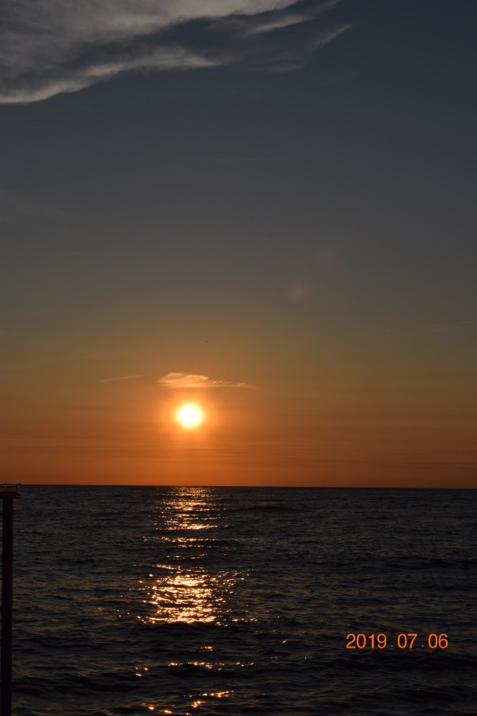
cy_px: 358
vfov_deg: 33.4
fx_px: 1192
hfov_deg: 22.6
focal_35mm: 60
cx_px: 238
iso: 200
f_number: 14
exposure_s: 1/800
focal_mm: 40
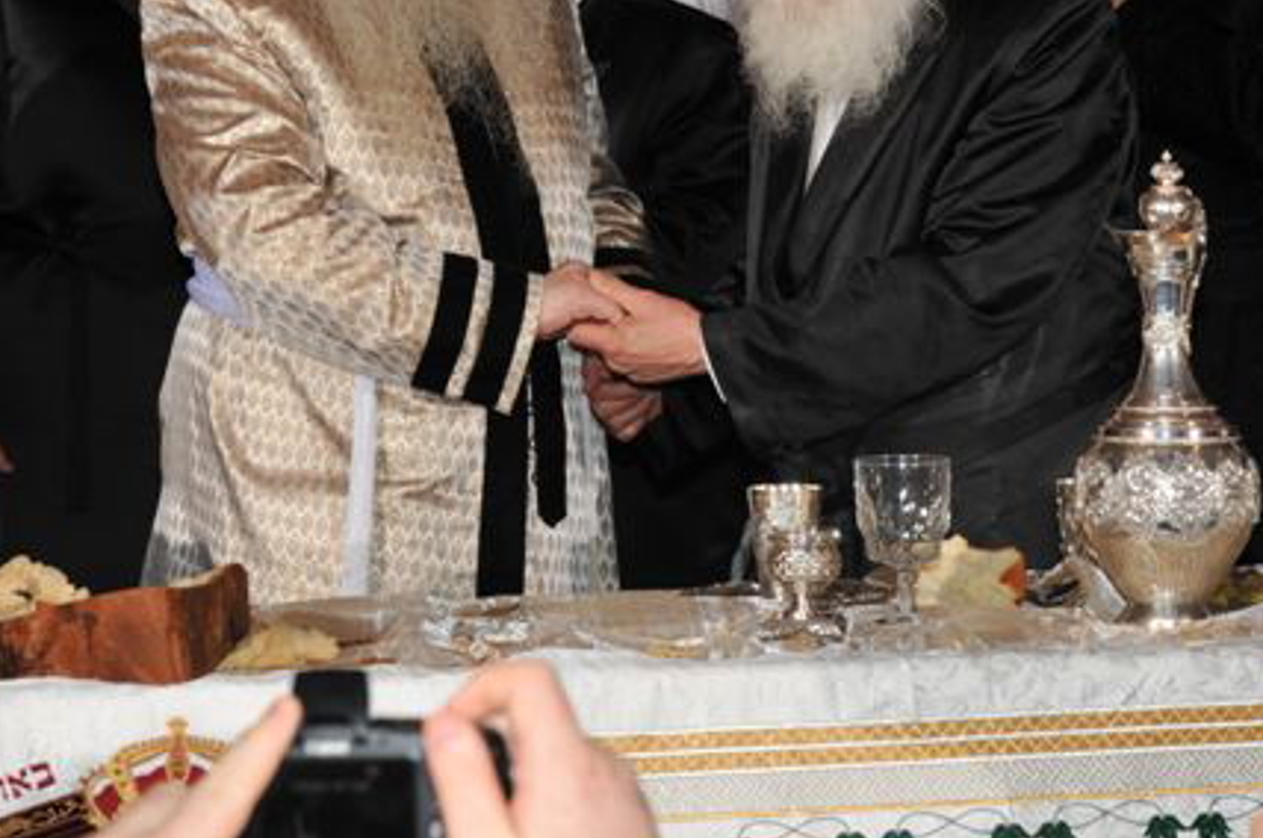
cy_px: 168
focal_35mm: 116
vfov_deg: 11.7
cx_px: 543
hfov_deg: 17.7
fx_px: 4064
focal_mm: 62
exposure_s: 1/160
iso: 400
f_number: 8
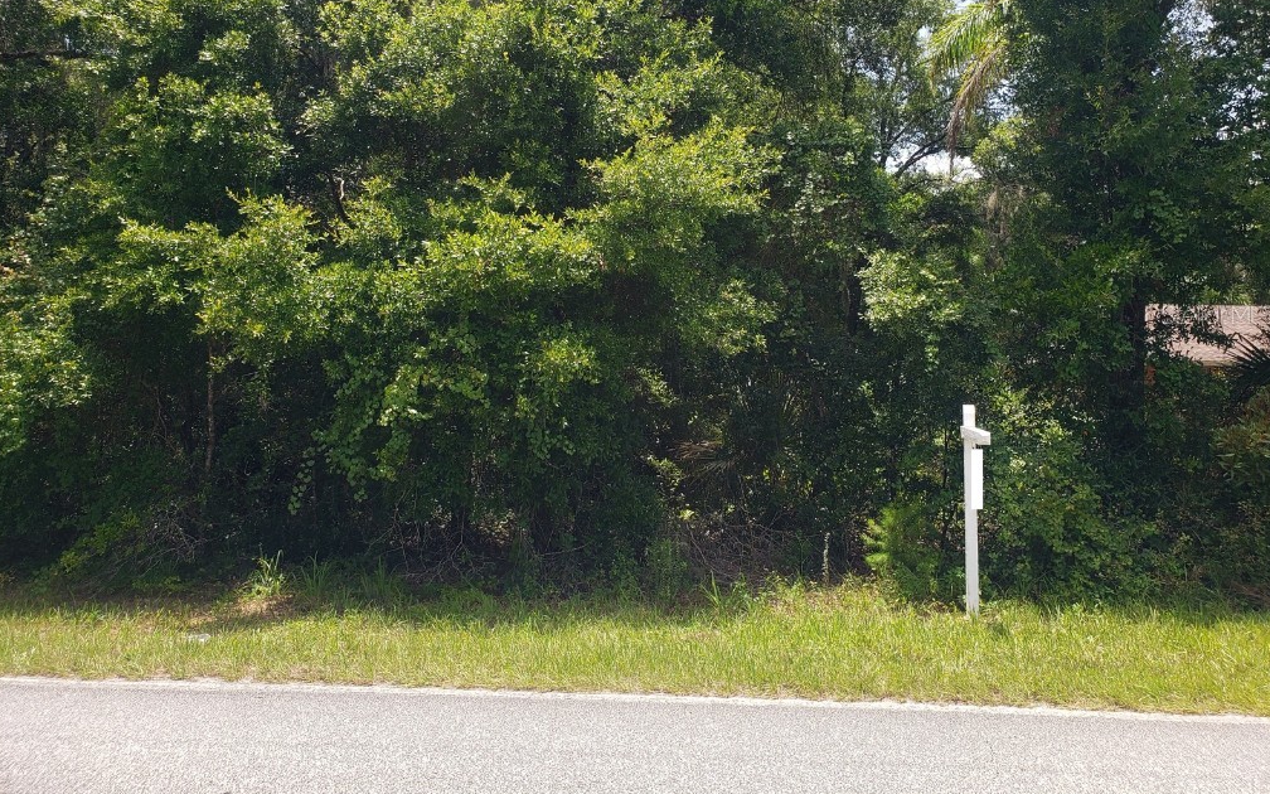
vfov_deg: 44.3
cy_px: 314
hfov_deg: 66.5
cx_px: 635
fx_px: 969
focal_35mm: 28
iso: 50
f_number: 2.4
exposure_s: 1/536
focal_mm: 4.3
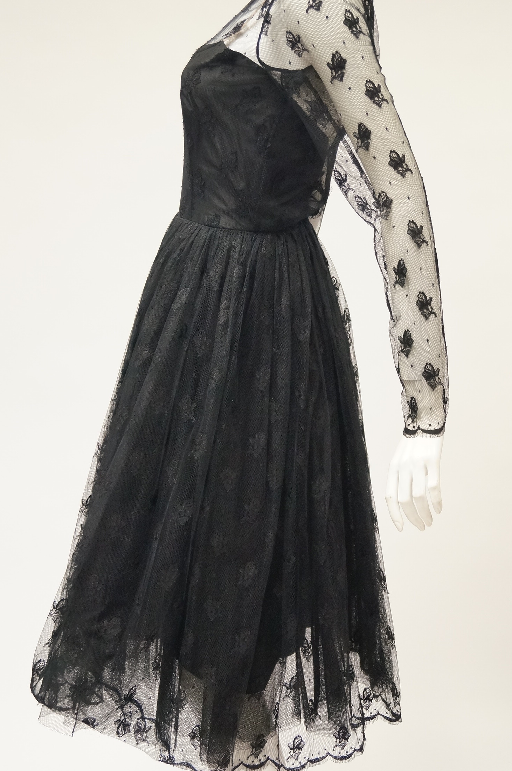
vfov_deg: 39.6
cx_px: 264
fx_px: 1070
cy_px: 358
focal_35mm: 50
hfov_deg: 26.9
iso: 1600
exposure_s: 1/60
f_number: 4.5
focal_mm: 30
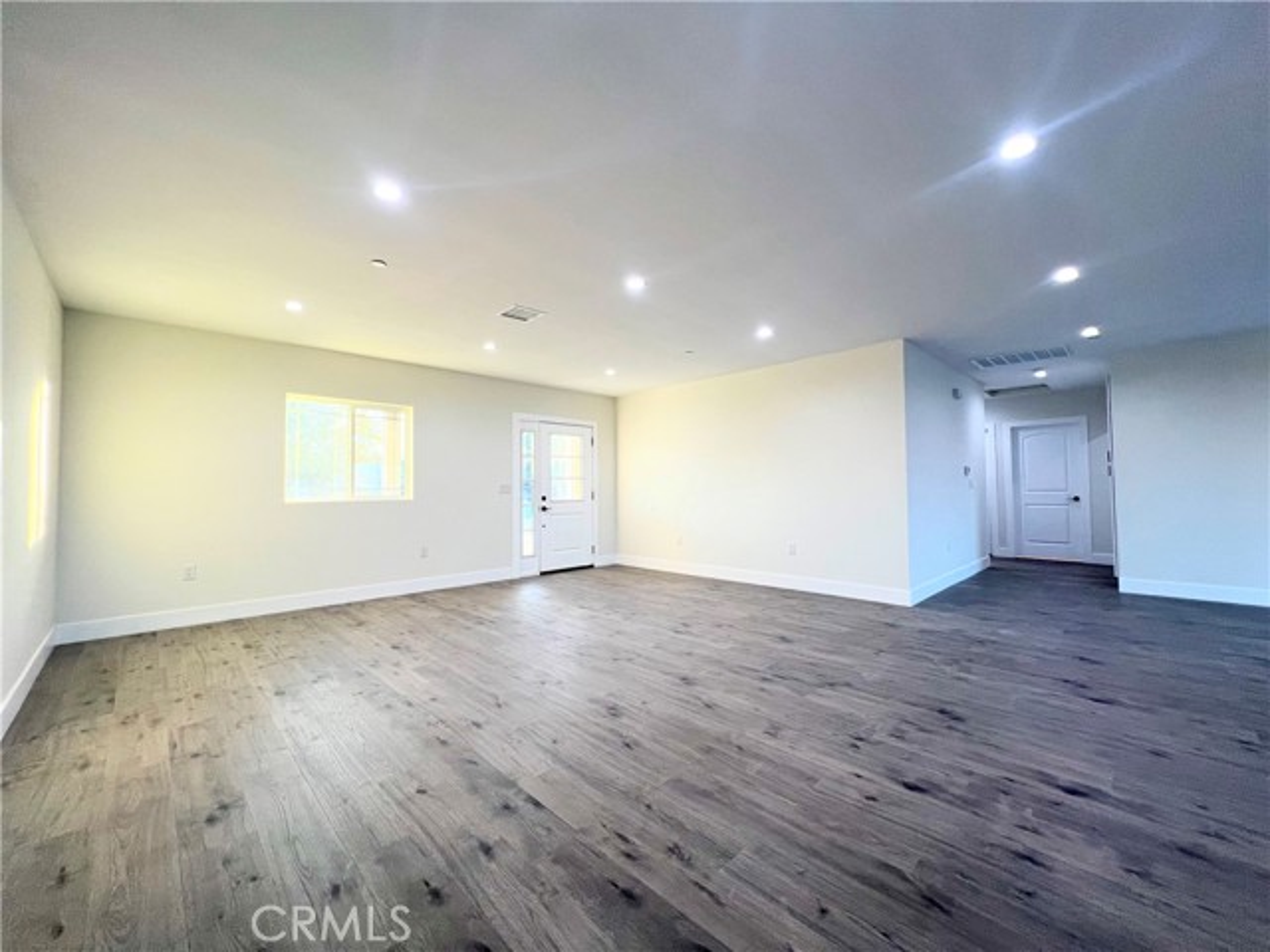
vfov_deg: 89.9
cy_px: 476
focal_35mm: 13
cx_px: 635
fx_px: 477
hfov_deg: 106.2
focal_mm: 1.57
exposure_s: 1/120
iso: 100
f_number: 1.8
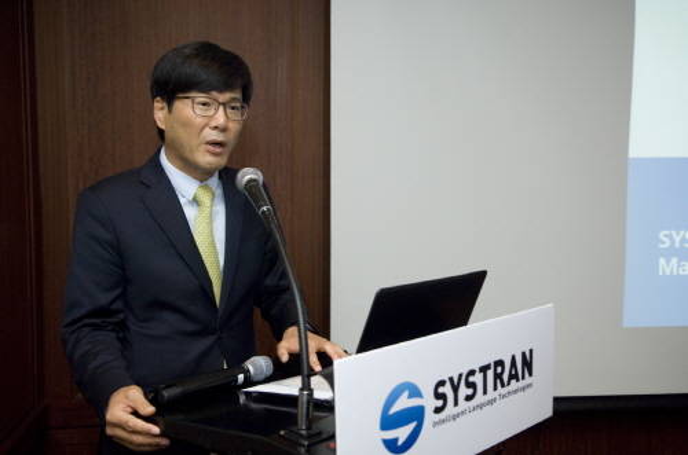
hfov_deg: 49.6
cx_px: 344
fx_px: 744
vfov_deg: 34.1
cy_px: 228
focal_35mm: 39
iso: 400
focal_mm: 26
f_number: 3.2
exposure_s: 1/125
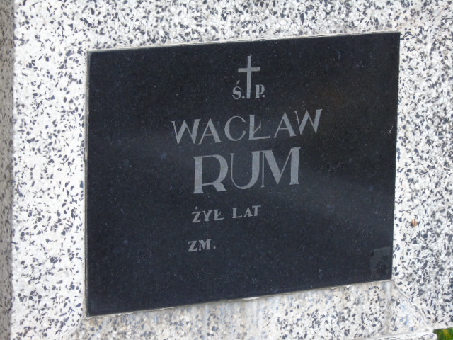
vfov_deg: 7.0
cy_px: 170
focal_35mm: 212
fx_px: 2774
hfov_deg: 9.3
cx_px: 226
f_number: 4.7
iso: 320
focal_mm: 38
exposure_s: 1/125
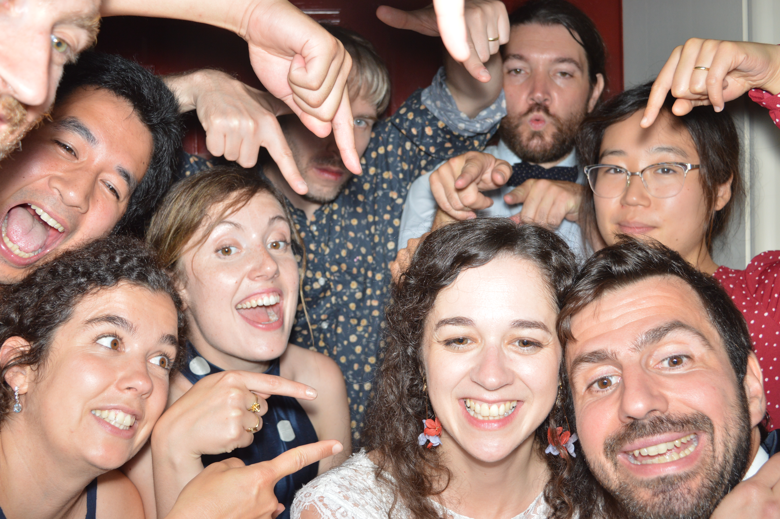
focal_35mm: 39
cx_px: 390
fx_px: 844
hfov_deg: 49.6
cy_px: 260
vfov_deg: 34.1
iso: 400
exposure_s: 1/100
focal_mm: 26
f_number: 5.6
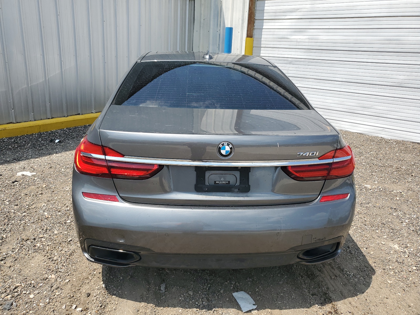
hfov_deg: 67.3
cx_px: 210
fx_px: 315
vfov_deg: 53.1
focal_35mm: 26
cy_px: 158
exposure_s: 1/2500
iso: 50
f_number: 1.5
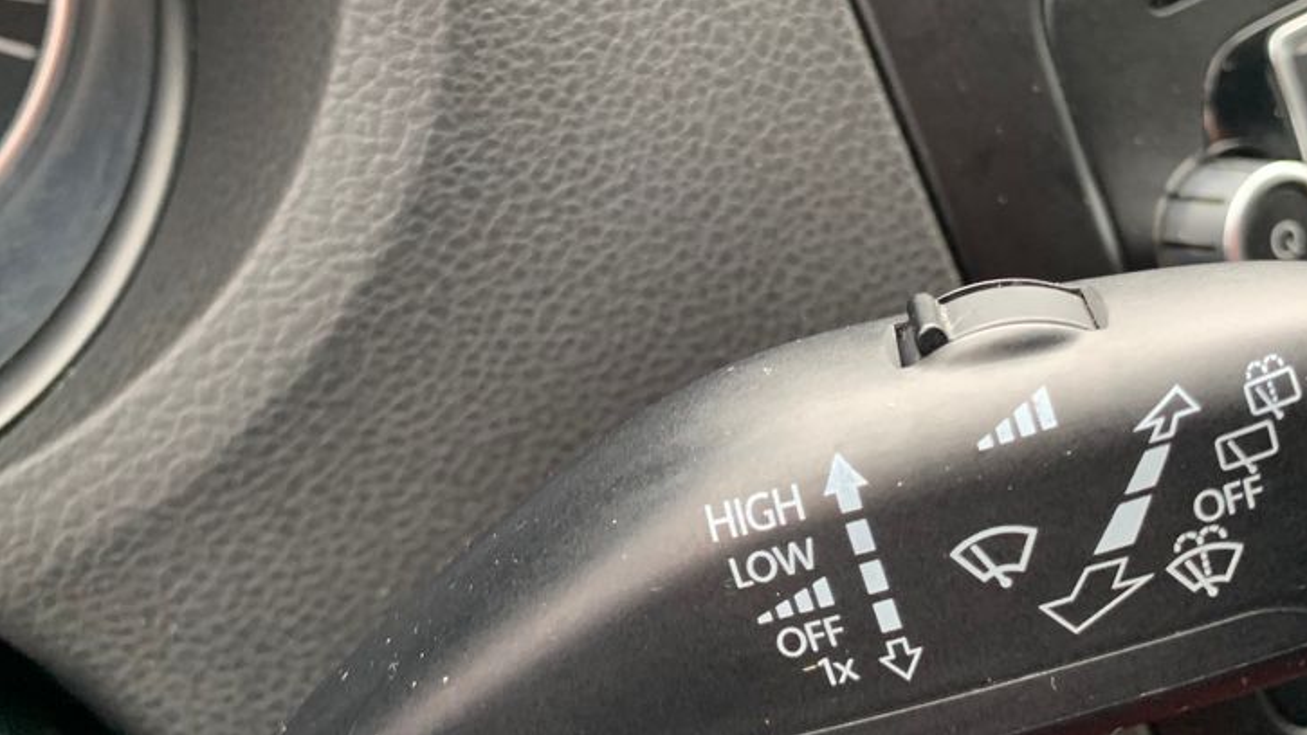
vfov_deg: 29.5
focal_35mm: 40
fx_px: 1386
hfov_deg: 50.3
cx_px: 748
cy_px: 245
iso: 250
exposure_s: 1/60
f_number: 1.8
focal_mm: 4.25
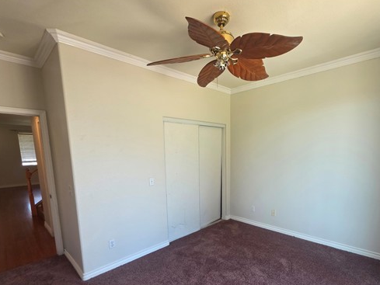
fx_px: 187
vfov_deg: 73.5
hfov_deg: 90.6
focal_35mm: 17
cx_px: 212
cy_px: 179
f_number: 1.9
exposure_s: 1/120
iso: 125
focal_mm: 2.2
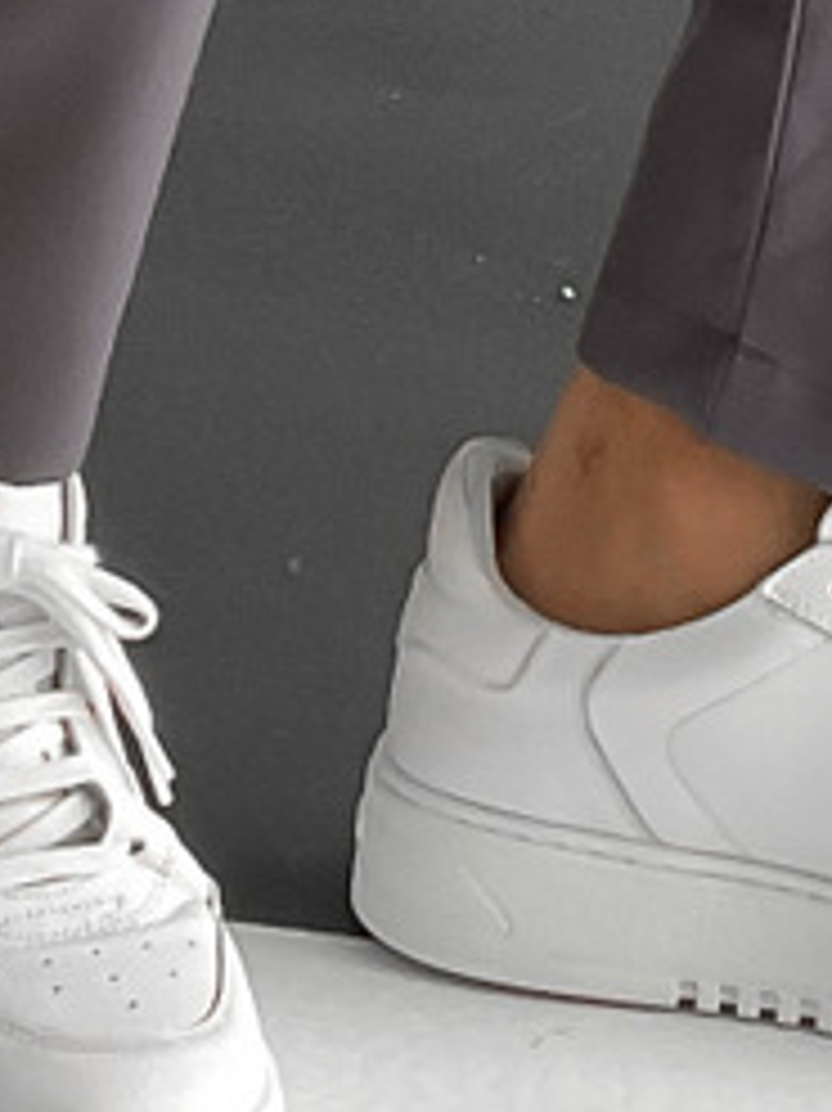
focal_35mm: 188
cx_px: 477
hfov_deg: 7.9
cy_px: -999
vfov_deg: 9.9
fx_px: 6030
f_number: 1.8
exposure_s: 1/120
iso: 50
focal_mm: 3
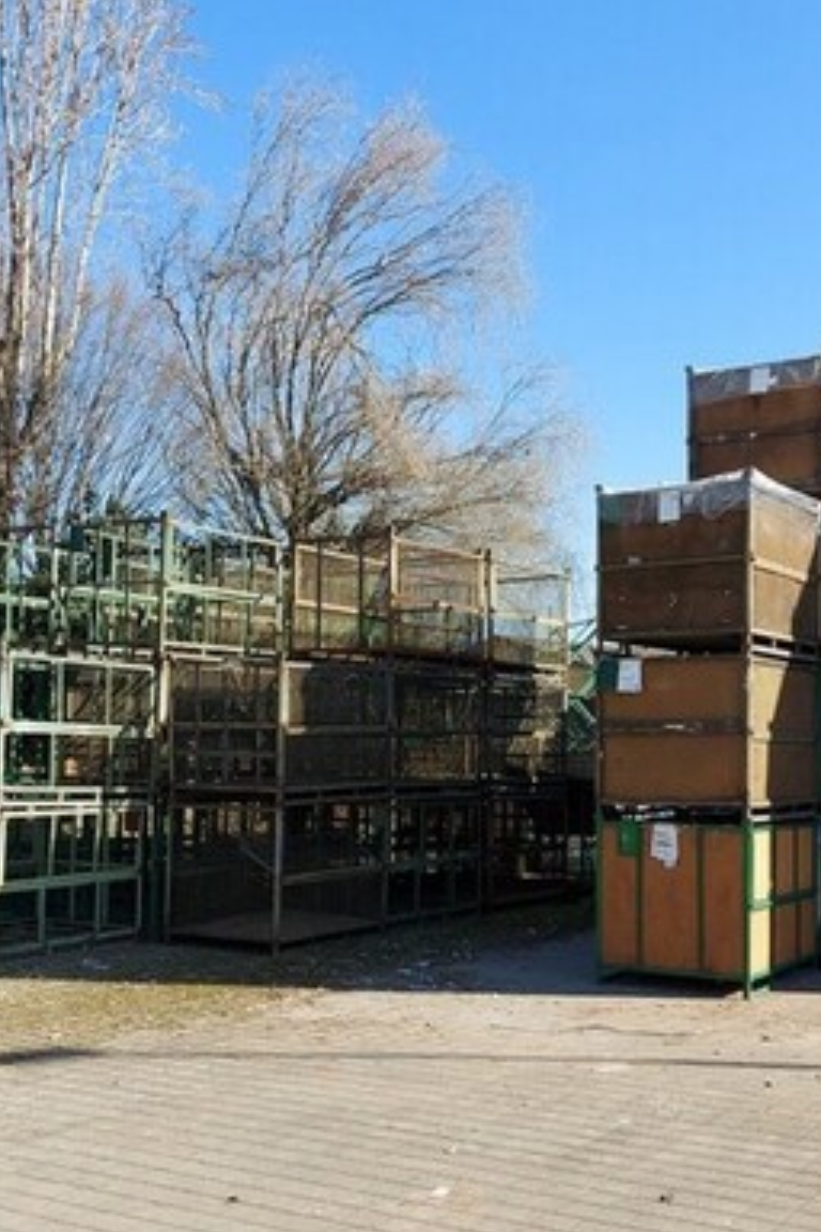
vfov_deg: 49.4
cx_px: 545
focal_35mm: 39
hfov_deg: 33.9
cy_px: 709
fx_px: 1334
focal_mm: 5.23
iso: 32
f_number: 1.8
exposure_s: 1/513
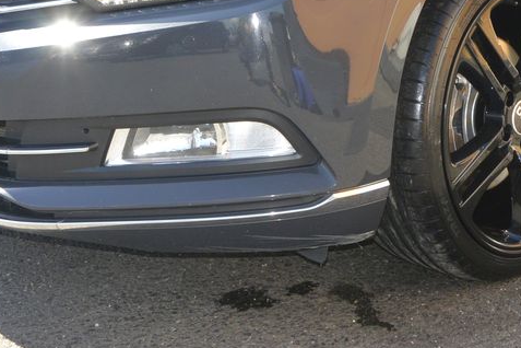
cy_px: 42
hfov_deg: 34.0
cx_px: 369
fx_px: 839
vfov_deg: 22.9
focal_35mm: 58
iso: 160
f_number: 5
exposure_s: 1/250
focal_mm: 10
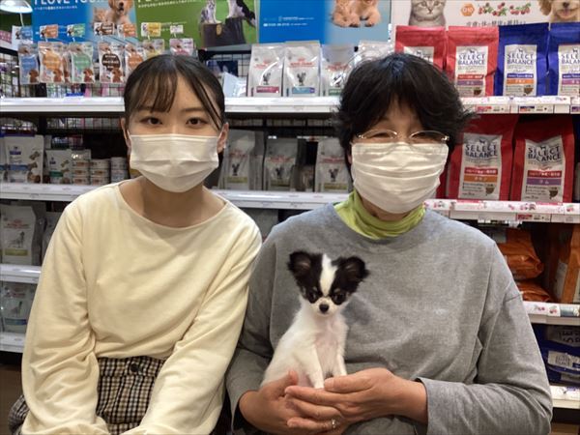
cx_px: 290
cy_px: 218
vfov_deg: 45.4
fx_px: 519
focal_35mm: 31
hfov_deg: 58.4
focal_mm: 3.3
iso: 125
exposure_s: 1/50
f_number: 2.4
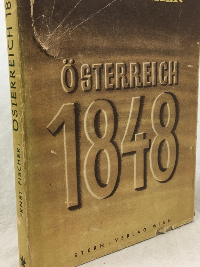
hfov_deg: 34.3
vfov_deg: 44.6
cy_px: 112
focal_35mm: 42
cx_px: 115
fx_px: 324
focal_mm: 4.15
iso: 32
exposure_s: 1/60
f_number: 2.2
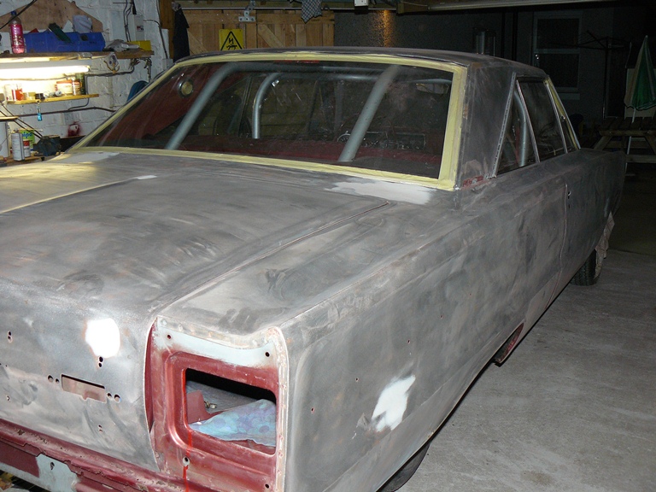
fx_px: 682
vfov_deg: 39.7
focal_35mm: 36
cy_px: 246
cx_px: 328
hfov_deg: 51.4
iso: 160
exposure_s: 1/30
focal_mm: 6
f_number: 2.8
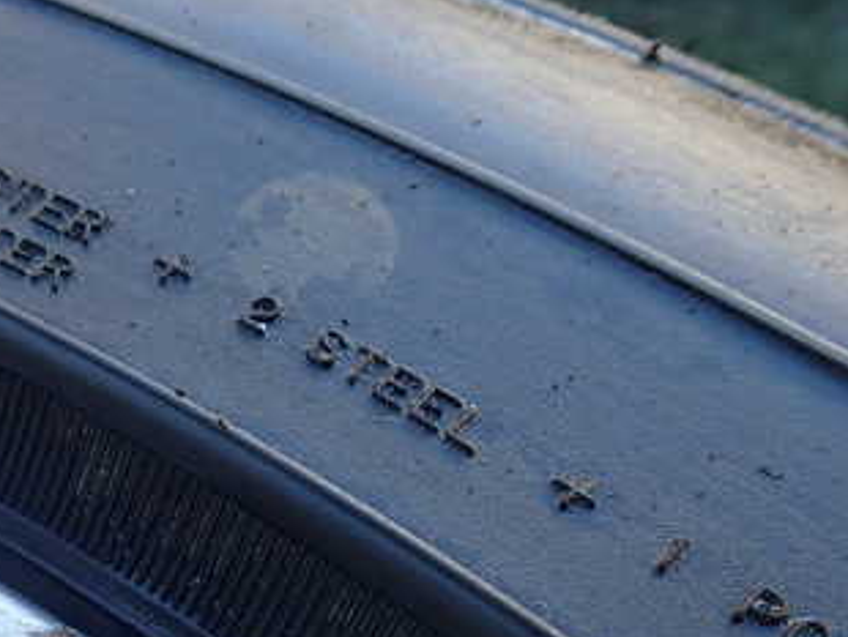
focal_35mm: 58
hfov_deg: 31.1
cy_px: 585
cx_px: 33
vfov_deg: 24.5
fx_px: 1422
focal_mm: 5.4
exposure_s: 1/80
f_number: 3.2
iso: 100
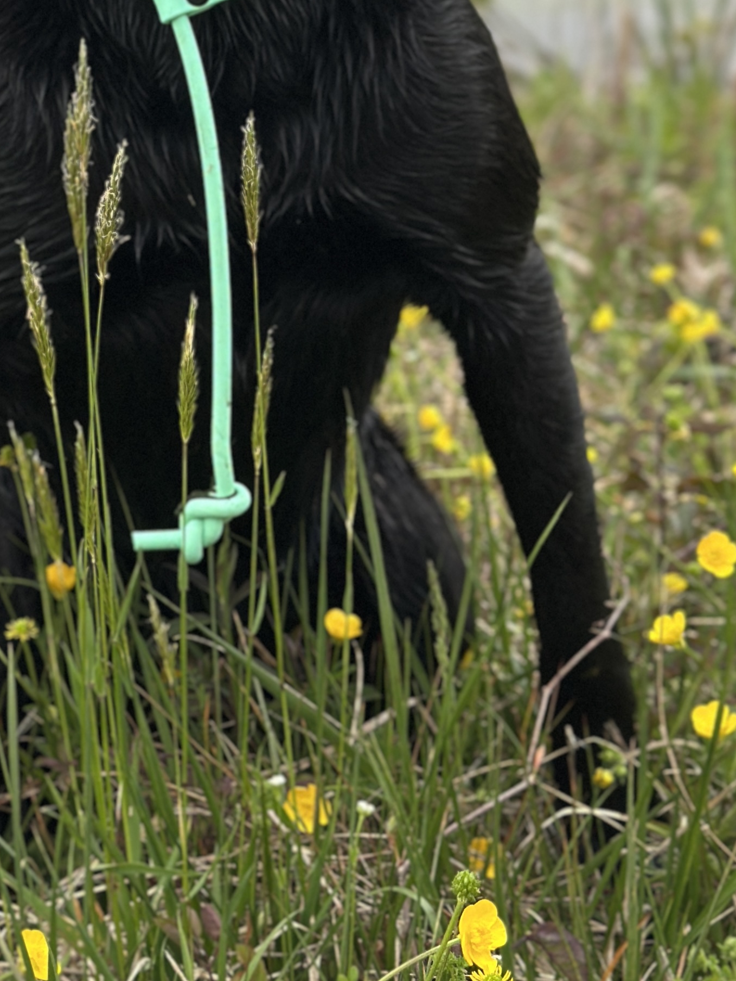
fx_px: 3033
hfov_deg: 13.8
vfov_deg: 17.7
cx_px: 187
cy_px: -100
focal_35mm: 107
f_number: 1.78
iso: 80
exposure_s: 1/364
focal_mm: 6.86
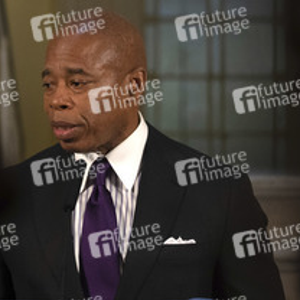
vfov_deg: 5.8
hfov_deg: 5.8
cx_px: 87
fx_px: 2961
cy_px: 205
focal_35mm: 302
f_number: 5.6
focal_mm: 164
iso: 4000
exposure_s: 1/400
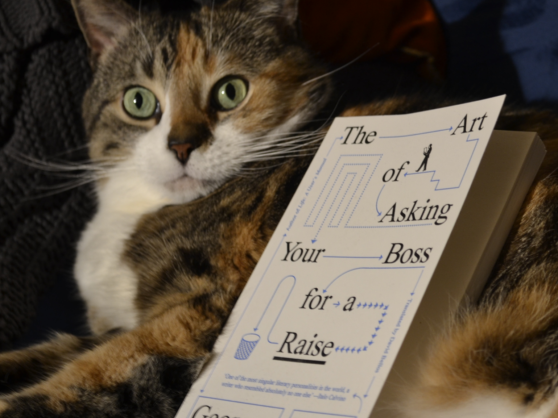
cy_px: 231
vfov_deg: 15.6
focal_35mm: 95
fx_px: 1531
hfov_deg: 20.6
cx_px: 349
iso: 400
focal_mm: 44
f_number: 5.3
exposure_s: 1/3
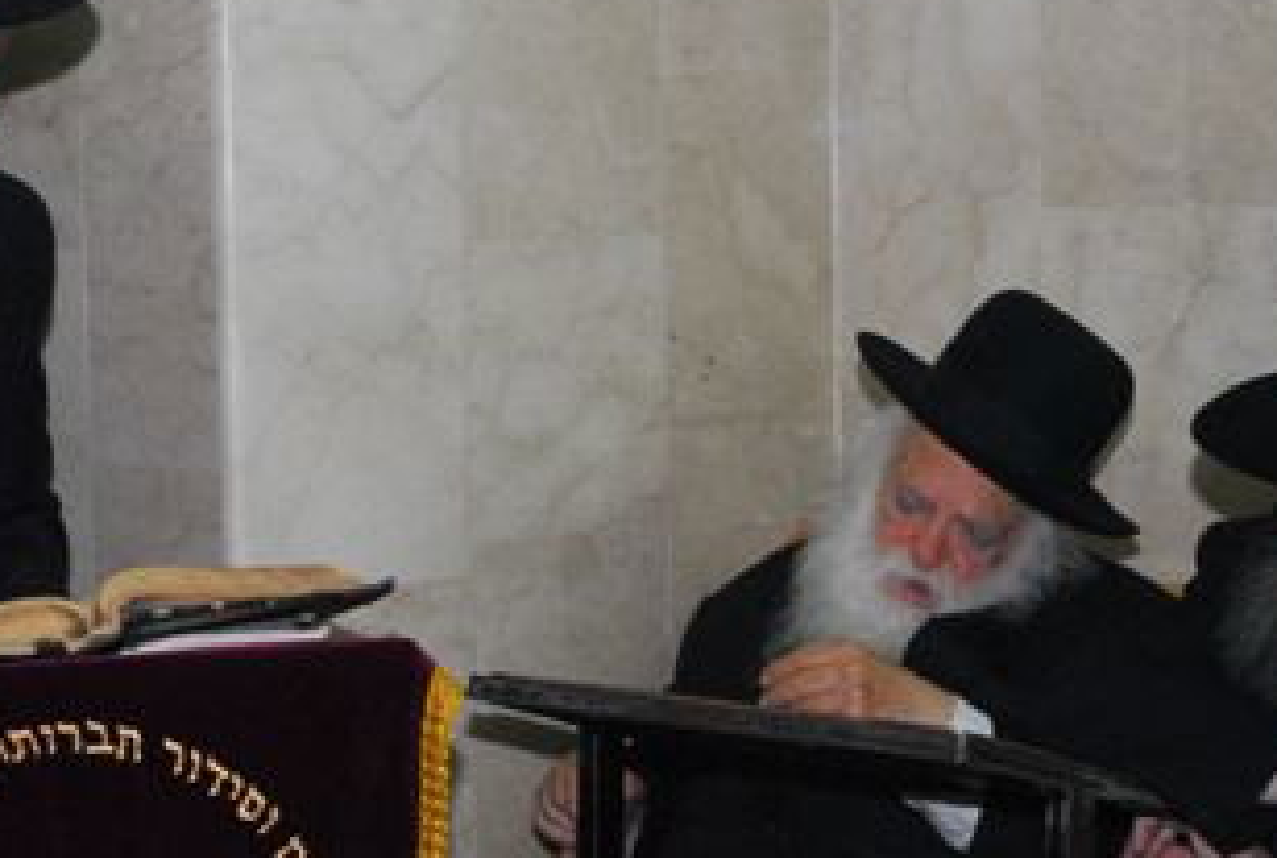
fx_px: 2775
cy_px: 431
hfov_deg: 25.9
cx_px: 742
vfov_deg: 17.6
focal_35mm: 78
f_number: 6.3
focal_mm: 25
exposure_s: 1/125
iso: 1000
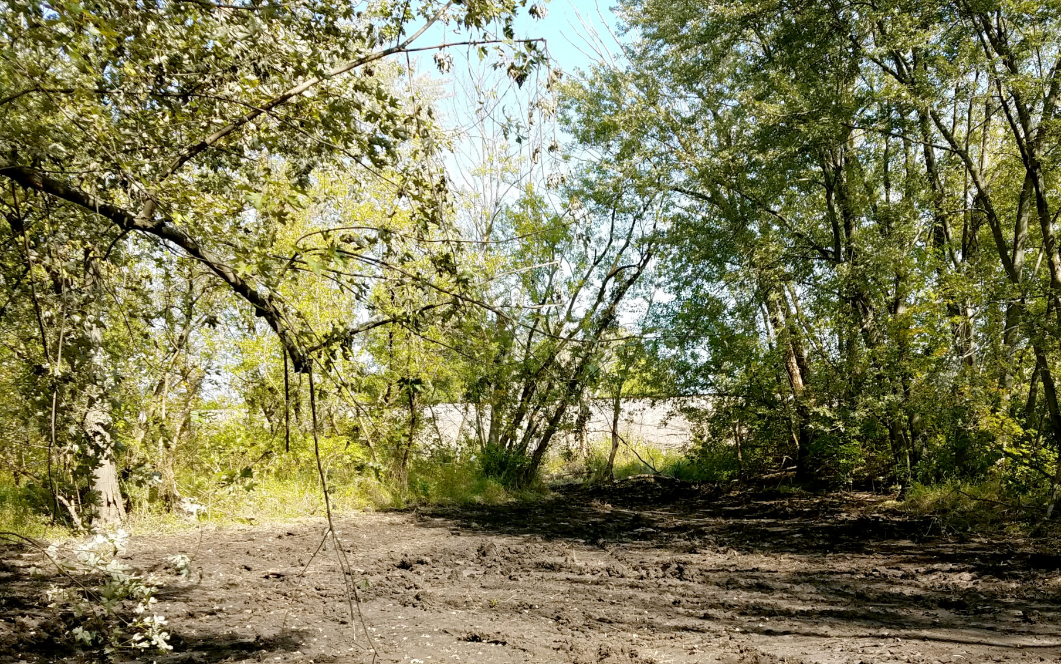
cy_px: 498
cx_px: 591
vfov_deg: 32.2
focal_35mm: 39
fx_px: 1128
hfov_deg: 50.3
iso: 40
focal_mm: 4.2
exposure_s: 1/526
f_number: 1.7
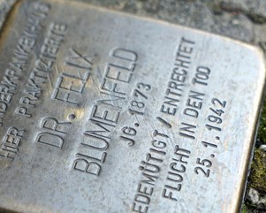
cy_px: 148
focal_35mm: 109
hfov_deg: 17.6
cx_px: 118
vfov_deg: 14.1
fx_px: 858
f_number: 4
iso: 250
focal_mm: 44
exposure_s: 1/60
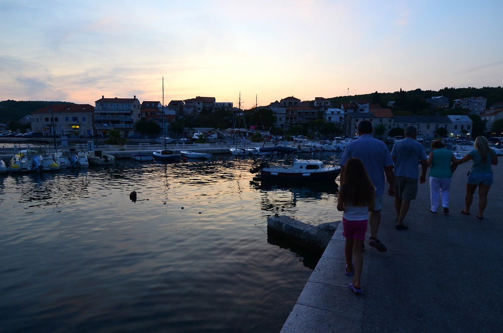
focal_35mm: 21
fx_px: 293
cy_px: 166
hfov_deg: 81.3
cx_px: 252
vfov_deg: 59.2
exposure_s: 1/60
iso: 400
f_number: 5.6
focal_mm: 14
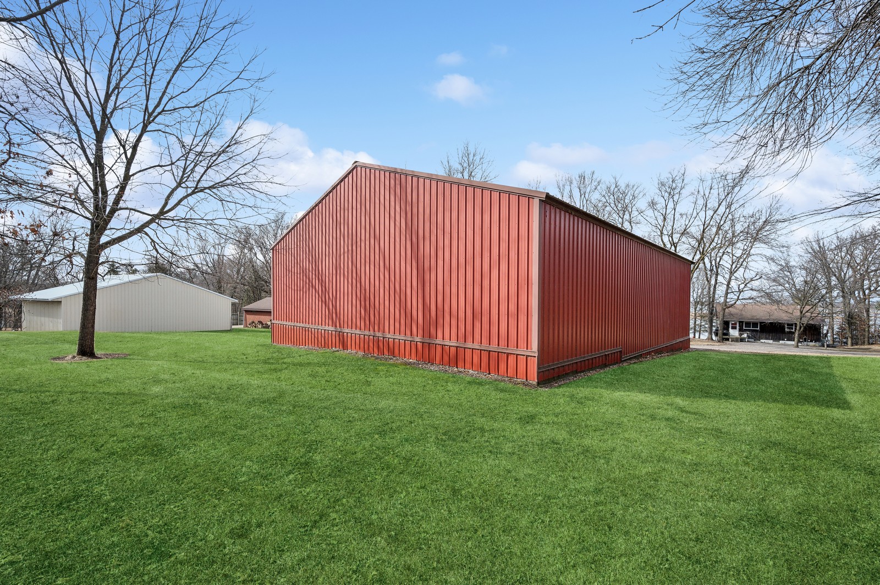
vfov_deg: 81.1
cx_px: 440
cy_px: 292
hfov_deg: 104.3
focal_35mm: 14
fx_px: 342
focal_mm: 14
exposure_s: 1/500
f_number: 8
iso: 200
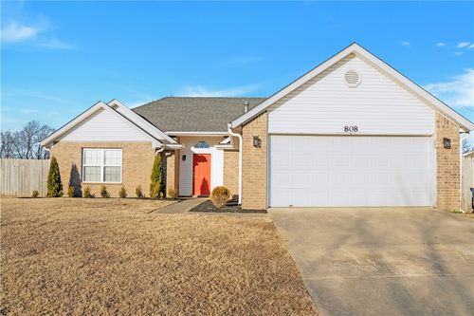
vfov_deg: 50.4
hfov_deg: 70.5
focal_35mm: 26
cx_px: 237
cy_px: 158
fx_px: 336
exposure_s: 1/400
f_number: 4
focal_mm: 17
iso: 50
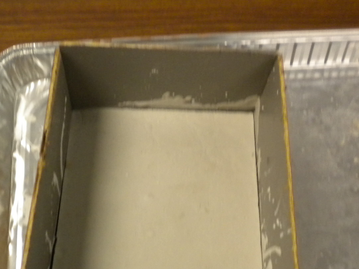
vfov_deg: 24.7
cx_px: 130
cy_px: 176
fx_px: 612
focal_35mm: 59
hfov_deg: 32.5
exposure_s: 1/34
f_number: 3.1
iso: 400
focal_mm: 6.3
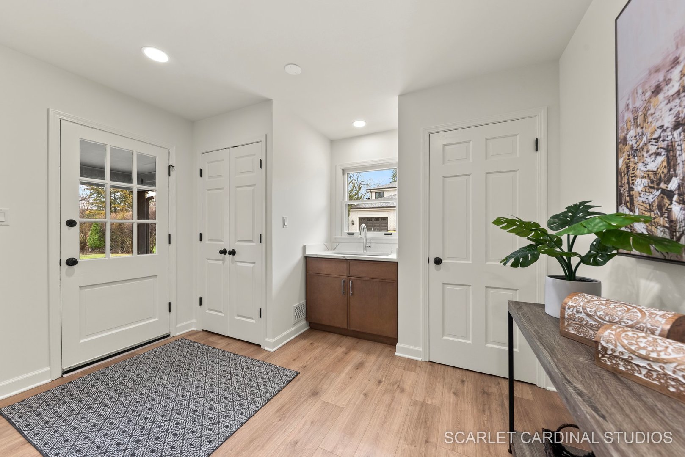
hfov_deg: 108.3
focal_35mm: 13
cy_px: 228
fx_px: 247
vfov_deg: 85.5
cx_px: 342
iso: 400
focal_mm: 13
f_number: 7.1
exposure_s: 1/15
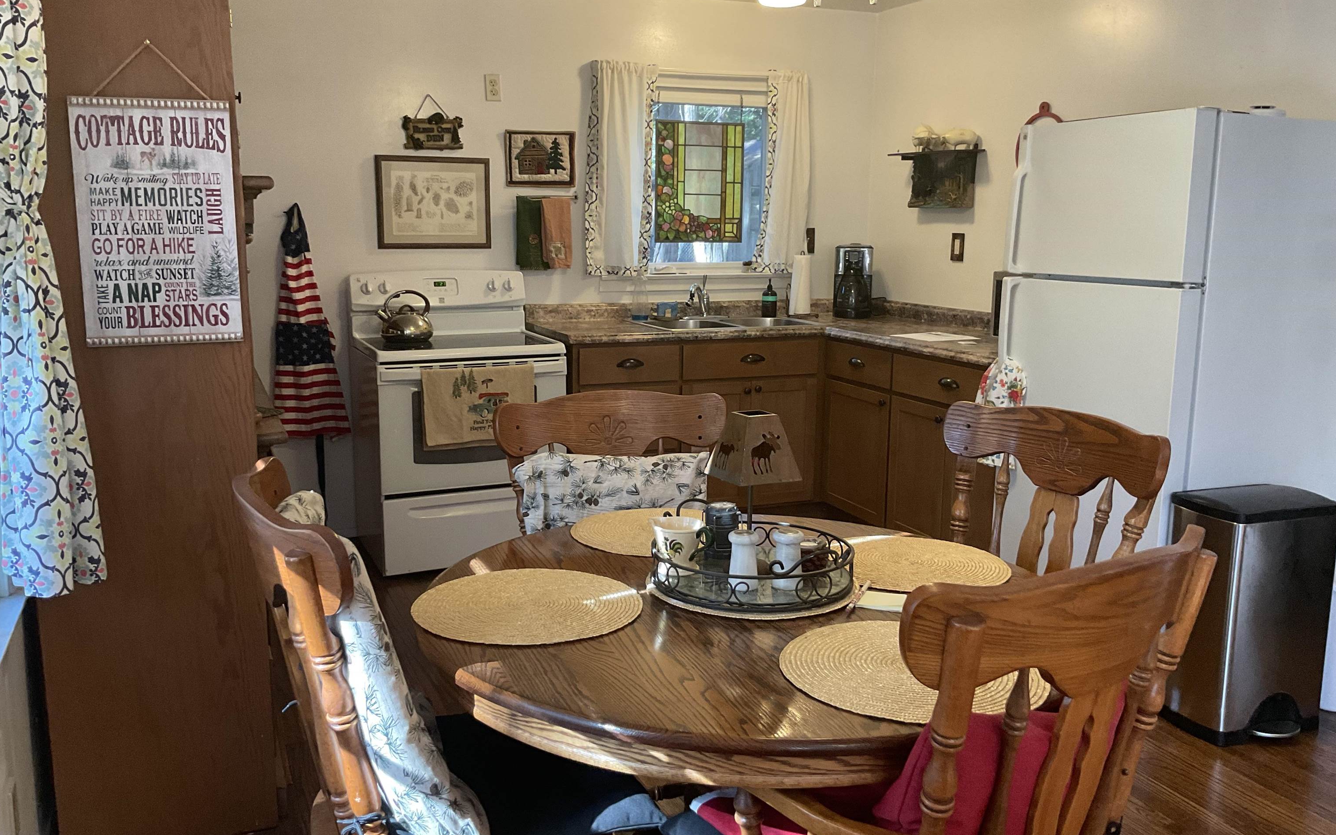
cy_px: 396
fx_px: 1129
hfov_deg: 61.2
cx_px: 664
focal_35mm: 31
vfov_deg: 40.6
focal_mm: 3
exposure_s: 1/60
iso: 125
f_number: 1.8
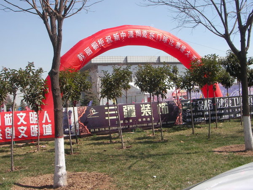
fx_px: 278
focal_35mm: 38
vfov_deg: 37.7
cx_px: 126
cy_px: 95
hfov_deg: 49.0
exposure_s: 1/215
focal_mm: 6.3
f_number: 6.6
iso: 50
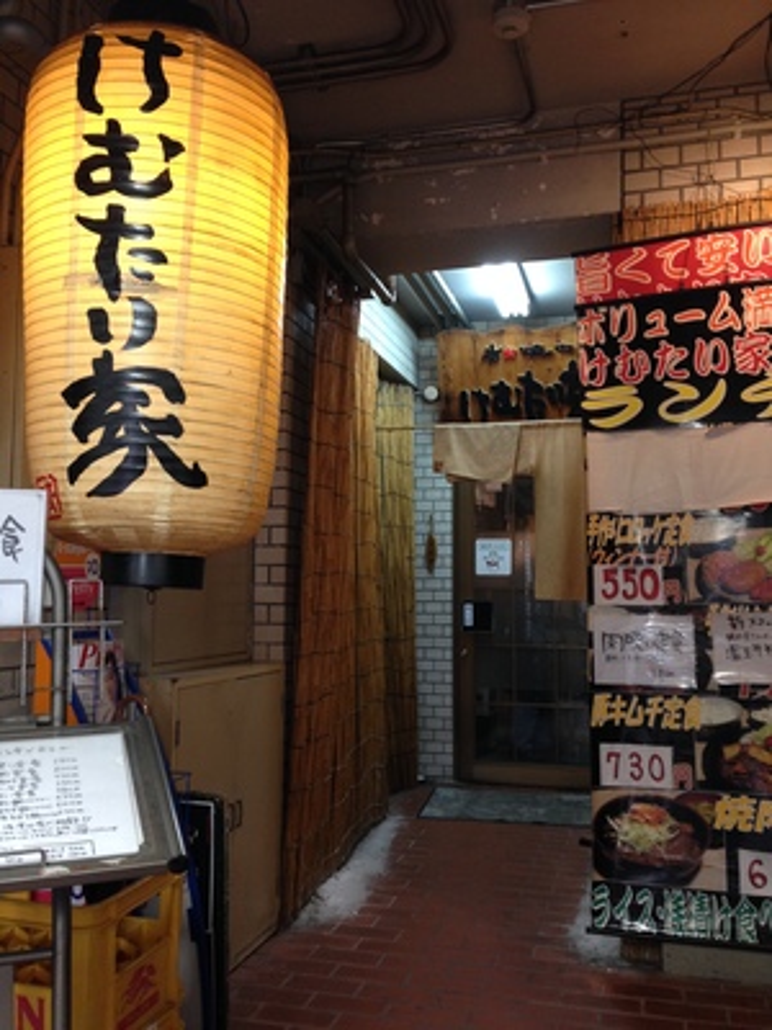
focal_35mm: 33
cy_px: 515
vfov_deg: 55.4
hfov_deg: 42.9
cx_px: 386
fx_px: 981
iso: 100
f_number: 2.4
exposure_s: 1/20
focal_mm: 4.12
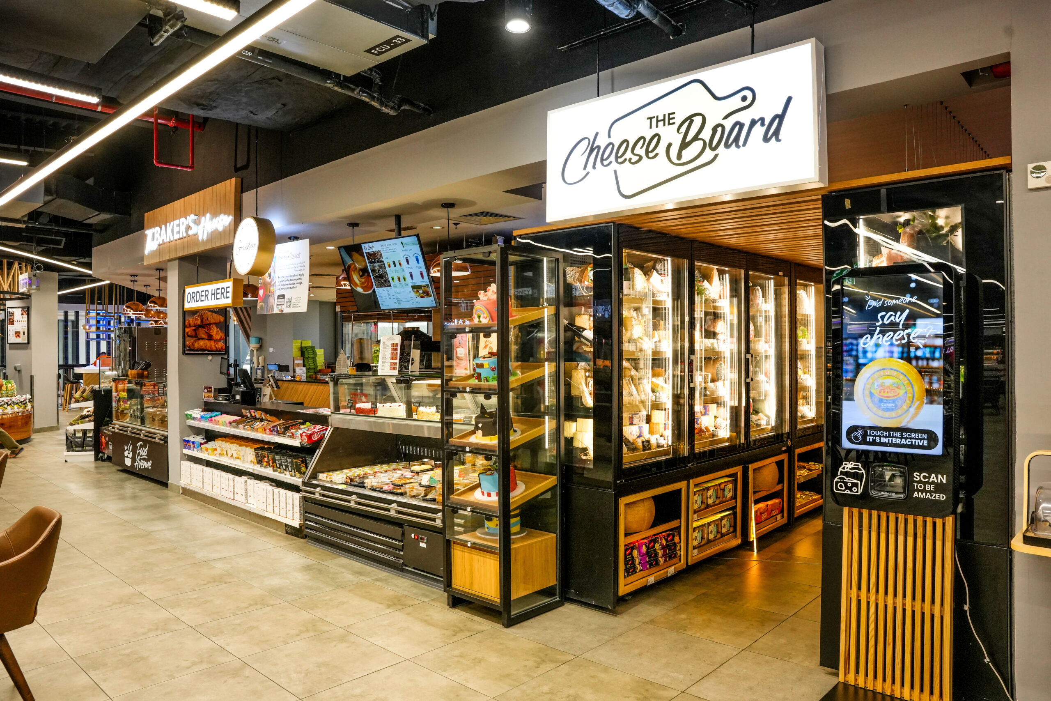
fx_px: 701
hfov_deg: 73.7
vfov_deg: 53.1
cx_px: 526
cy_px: 350
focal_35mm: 24
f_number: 7.1
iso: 2000
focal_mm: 24
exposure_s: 1/160
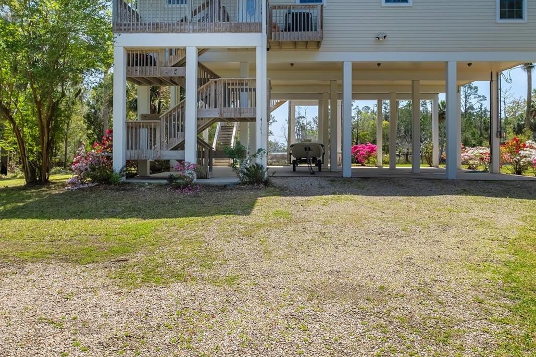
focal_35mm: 28
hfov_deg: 65.5
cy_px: 143
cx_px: 276
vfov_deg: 46.1
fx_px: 417
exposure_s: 1/600
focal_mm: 12
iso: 400
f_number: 8
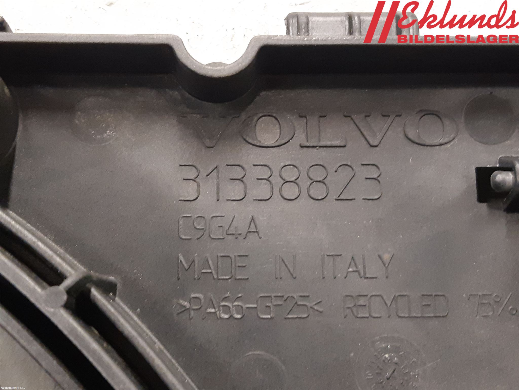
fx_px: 390
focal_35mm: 26
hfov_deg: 67.3
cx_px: 260
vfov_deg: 53.1
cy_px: 195
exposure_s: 1/25
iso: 320
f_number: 1.7
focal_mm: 3.93
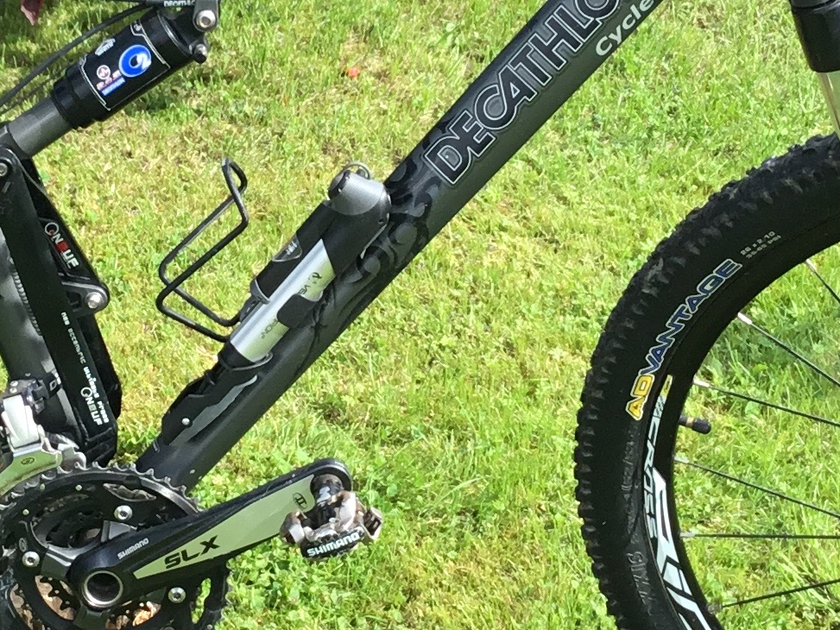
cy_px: 268
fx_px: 2524
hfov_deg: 18.7
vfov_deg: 14.2
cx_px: 188
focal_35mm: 104
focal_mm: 3.3
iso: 25
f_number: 2.4
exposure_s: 1/384
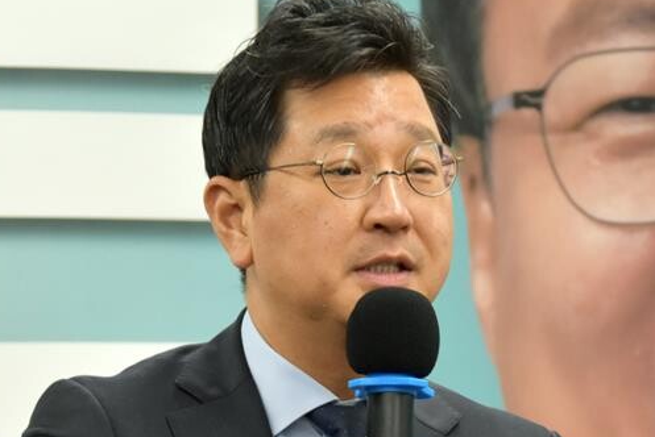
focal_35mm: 241
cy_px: 351
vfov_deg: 5.7
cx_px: 365
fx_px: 4387
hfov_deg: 8.5
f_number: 5.3
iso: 1250
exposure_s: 1/160
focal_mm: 78
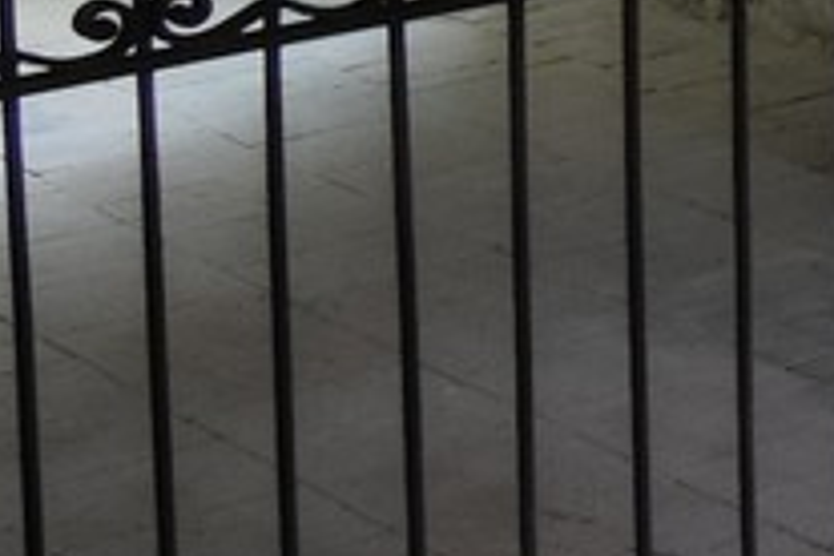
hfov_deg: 8.5
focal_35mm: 139
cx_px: 3203
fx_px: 3220
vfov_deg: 8.6
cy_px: -987
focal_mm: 12
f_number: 11
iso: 100
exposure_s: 1.6
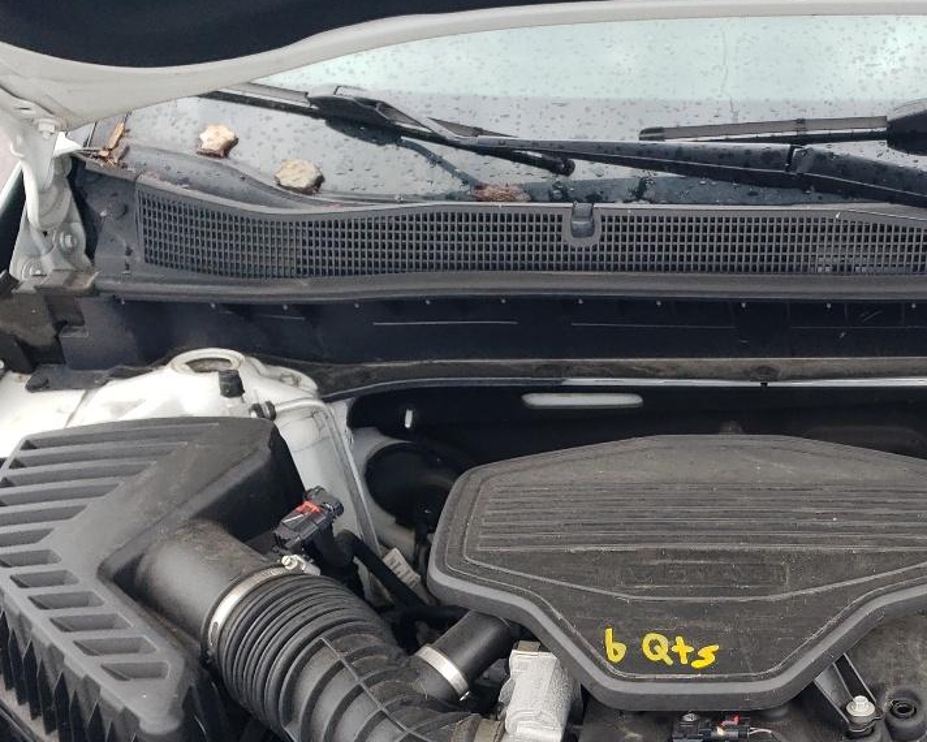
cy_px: 690
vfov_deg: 25.7
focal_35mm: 57
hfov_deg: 30.8
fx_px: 1564
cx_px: 906
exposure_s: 1/196
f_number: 1.5
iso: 50
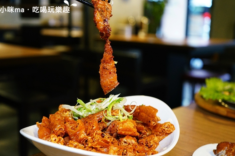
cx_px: 114
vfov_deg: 29.9
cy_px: 80
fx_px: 294
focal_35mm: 45
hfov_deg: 43.6
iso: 2500
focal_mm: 43
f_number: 4.5
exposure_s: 1/60
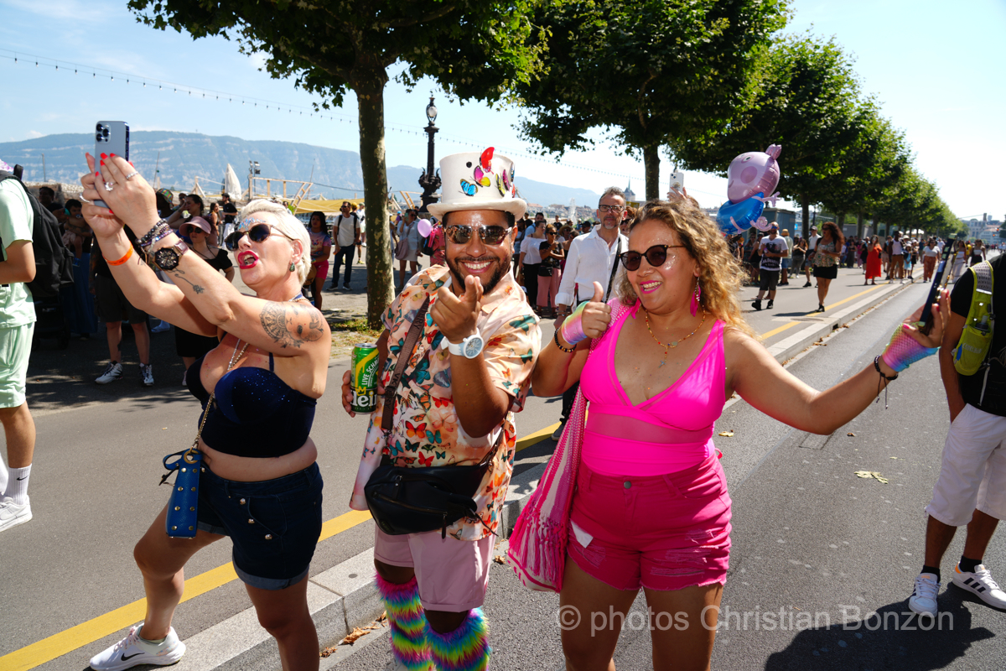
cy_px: 336
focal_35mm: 24
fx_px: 671
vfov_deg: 53.1
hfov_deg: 73.7
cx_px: 503
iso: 50
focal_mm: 24
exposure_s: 1/200
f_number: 5
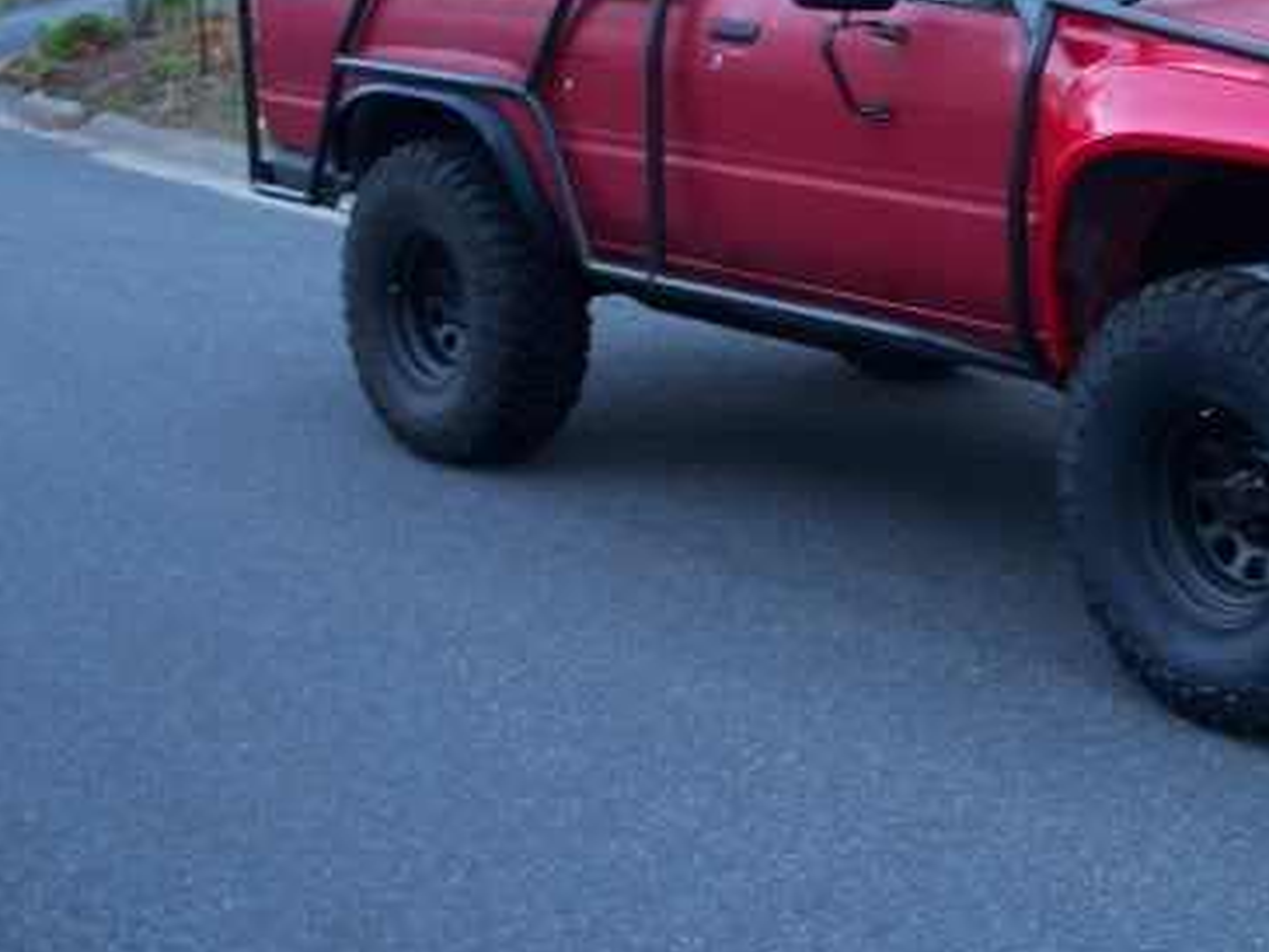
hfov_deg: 29.0
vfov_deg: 22.3
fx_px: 2383
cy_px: 185
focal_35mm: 65
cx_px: 1056
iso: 64
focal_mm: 7.8
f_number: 2.8
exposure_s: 1/8
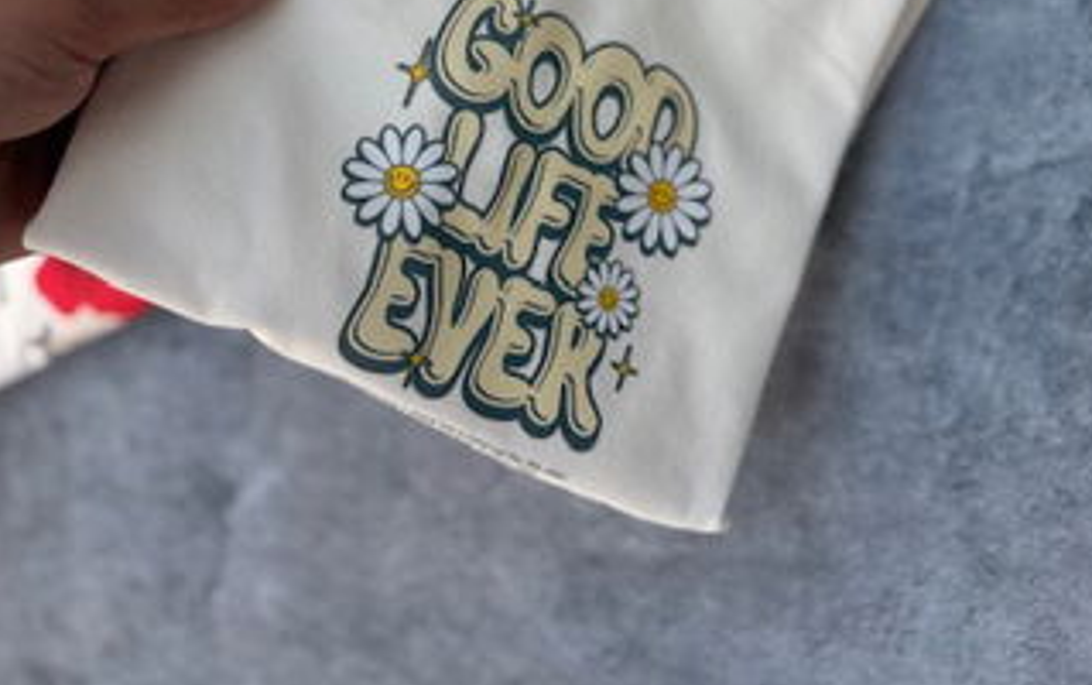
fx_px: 1370
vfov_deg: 25.6
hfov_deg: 43.4
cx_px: 513
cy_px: -101
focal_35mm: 46
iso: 50
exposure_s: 1/519
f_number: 1.6
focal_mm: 5.96
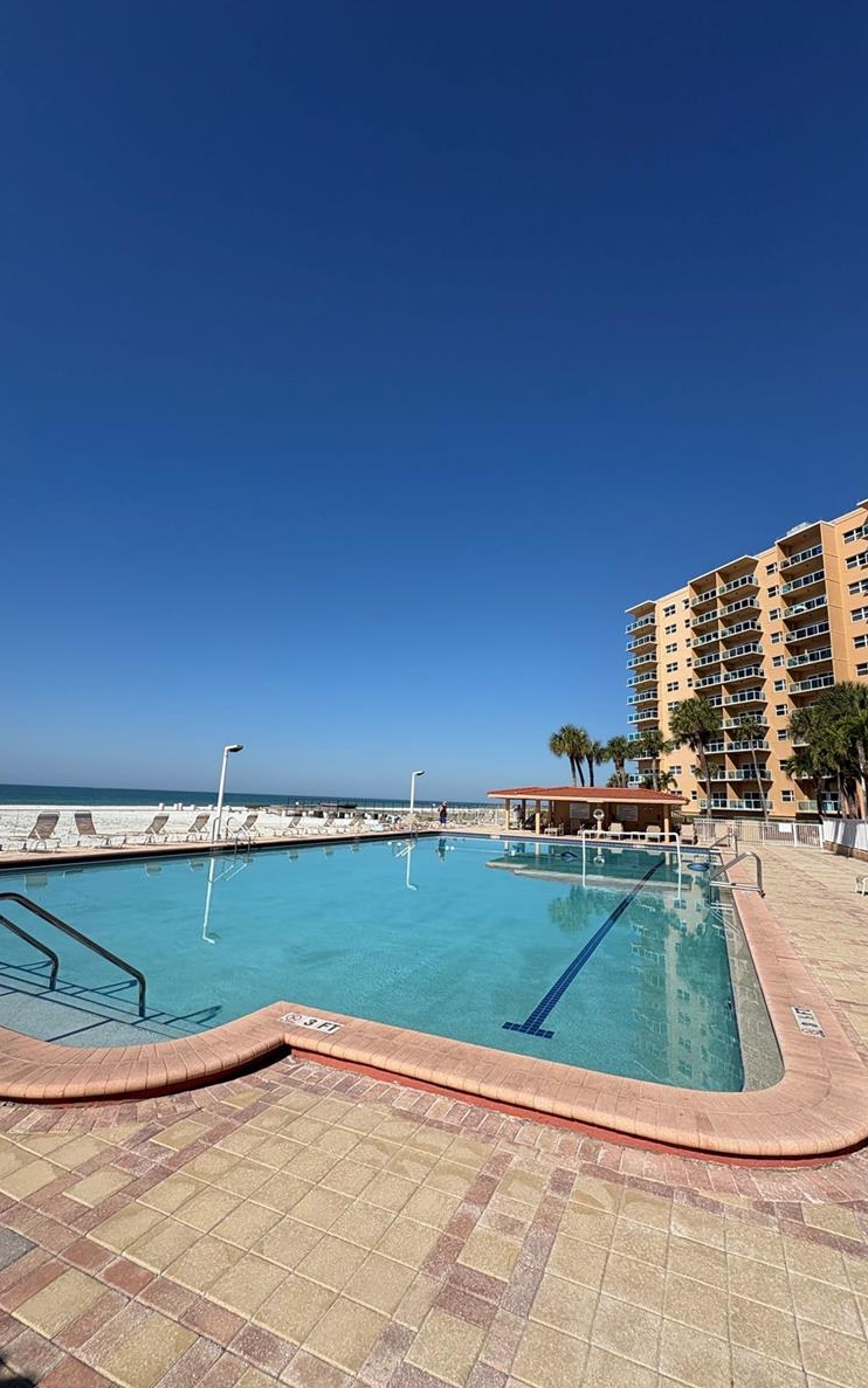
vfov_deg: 101.5
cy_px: 695
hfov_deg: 74.7
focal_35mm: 15
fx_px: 568
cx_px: 460
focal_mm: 2.22
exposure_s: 1/4132
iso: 50
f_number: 2.2
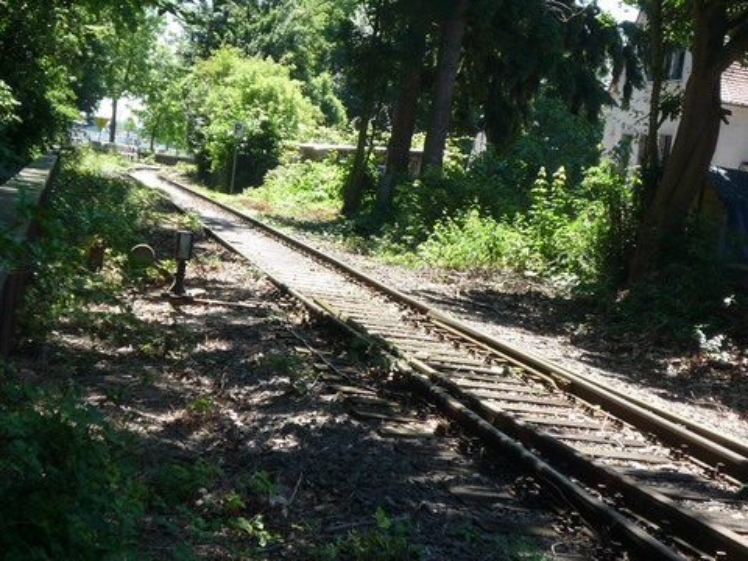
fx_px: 1966
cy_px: 280
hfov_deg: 21.5
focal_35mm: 91
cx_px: 374
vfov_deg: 16.2
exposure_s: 1/125
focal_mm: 11.5
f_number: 5.2
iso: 100
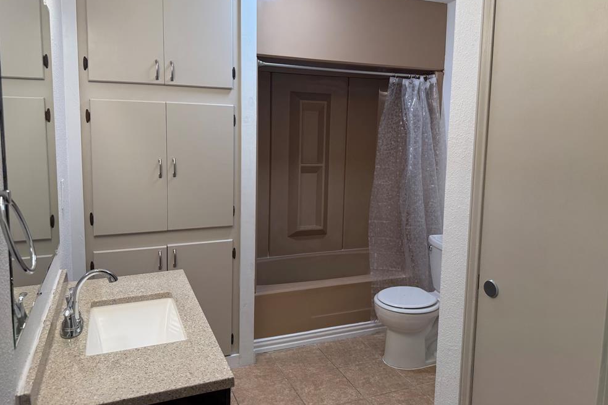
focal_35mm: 26
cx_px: 296
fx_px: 439
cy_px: 170
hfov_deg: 69.4
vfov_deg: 49.3
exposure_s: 1/120
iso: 125
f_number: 1.78
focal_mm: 6.76
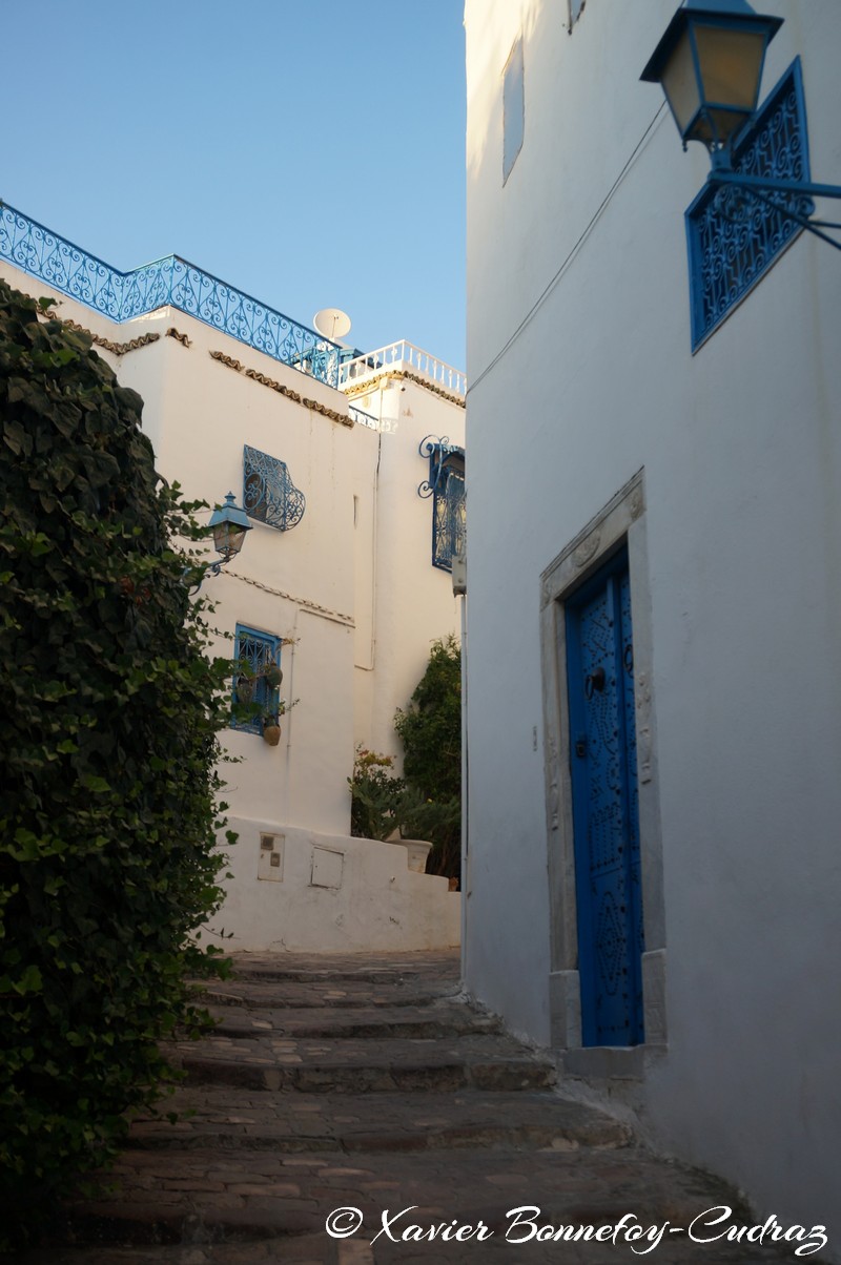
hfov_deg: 34.1
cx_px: 420
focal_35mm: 39
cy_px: 632
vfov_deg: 49.6
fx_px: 1370
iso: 100
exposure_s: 1/125
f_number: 5
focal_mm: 26
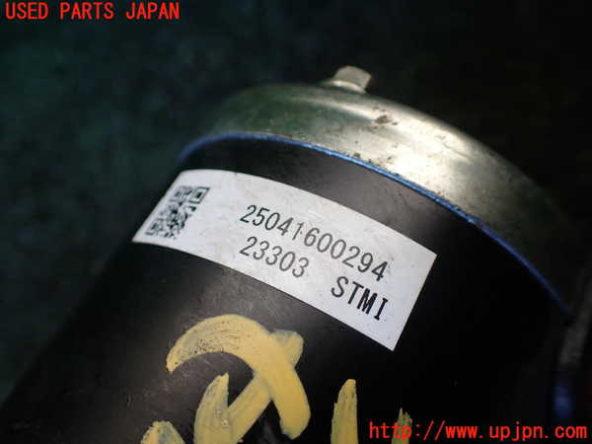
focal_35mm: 30
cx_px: 296
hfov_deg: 60.0
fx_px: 513
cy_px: 222
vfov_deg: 46.8
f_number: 2.3
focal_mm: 5.4
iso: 100
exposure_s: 1/160
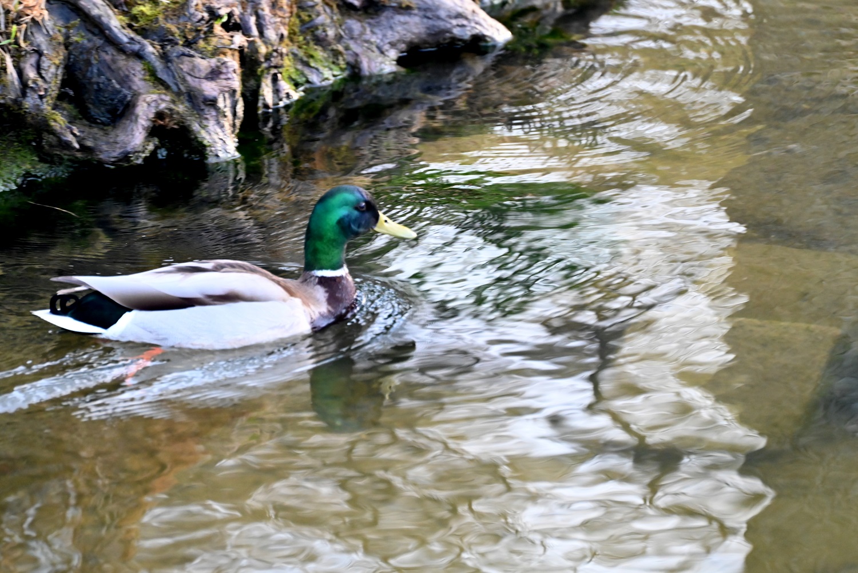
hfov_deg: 6.9
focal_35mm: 300
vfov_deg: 4.6
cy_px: 286
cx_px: 429
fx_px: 7152
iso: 3200
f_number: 5.6
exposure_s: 1/320
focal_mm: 300
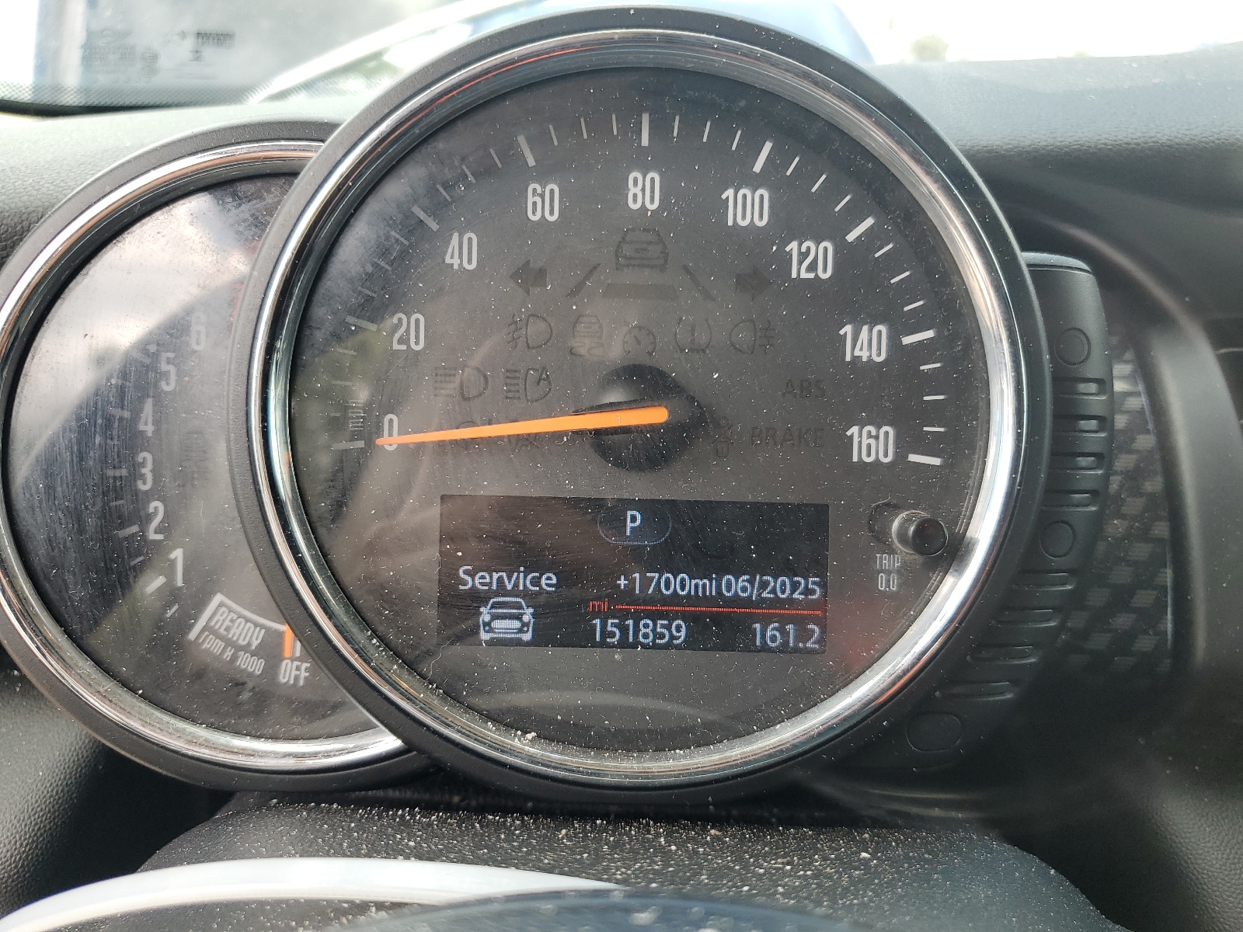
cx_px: 622
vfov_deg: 53.1
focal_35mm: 26
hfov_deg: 67.3
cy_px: 466
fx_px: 934
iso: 50
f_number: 1.5
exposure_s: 1/204
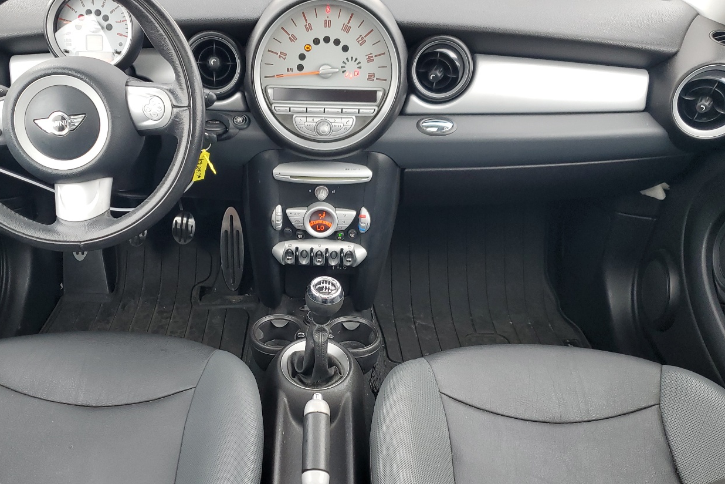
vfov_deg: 37.8
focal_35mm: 35
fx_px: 705
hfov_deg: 54.1
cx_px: 299
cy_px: 277
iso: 57
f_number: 1.5
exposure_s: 1/60.2
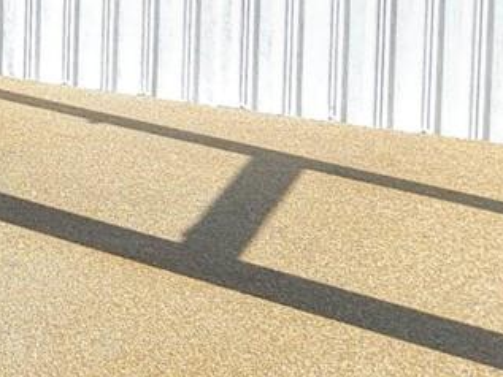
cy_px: -218
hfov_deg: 13.1
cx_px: -677
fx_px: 1686
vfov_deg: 12.1
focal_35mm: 116
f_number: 1.7
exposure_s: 1/121
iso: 10
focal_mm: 6.3
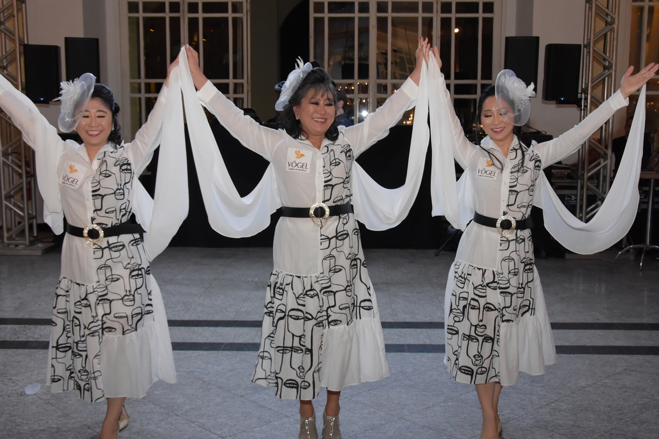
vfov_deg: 30.8
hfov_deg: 44.9
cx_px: 326
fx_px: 797
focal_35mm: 44
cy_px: 218
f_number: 5.6
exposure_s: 1/60
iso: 1600
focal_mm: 25
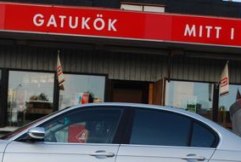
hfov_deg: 25.0
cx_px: 98
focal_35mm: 81
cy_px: 181
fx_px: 543
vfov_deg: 16.4
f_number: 5.6
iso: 100
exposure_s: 1/125
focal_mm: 24
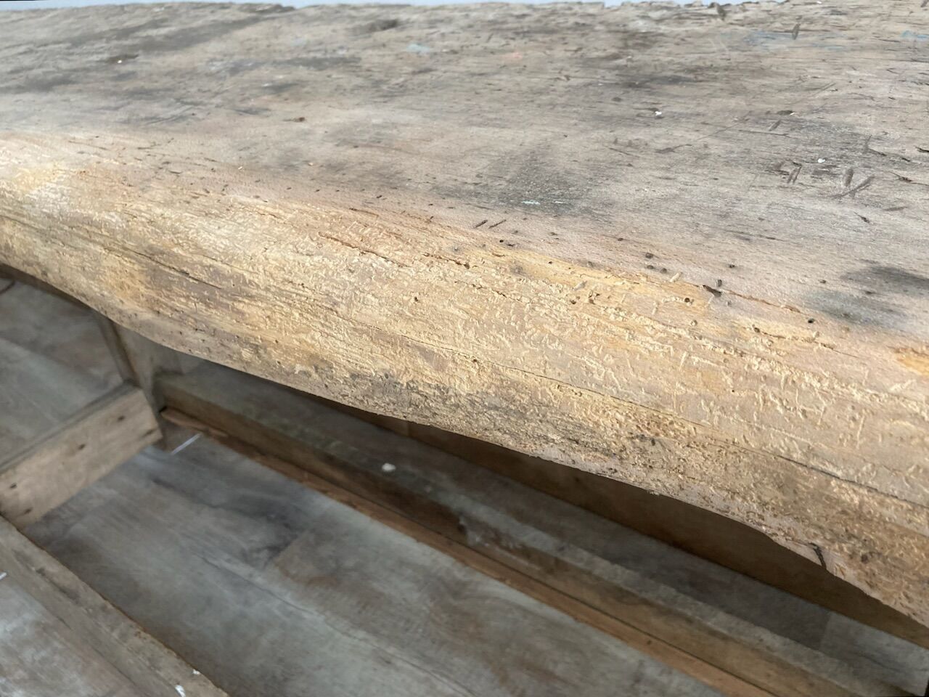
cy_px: 348
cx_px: 464
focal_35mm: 28
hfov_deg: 63.4
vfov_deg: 49.7
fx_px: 751
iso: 160
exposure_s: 1/60
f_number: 1.8
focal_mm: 3.99
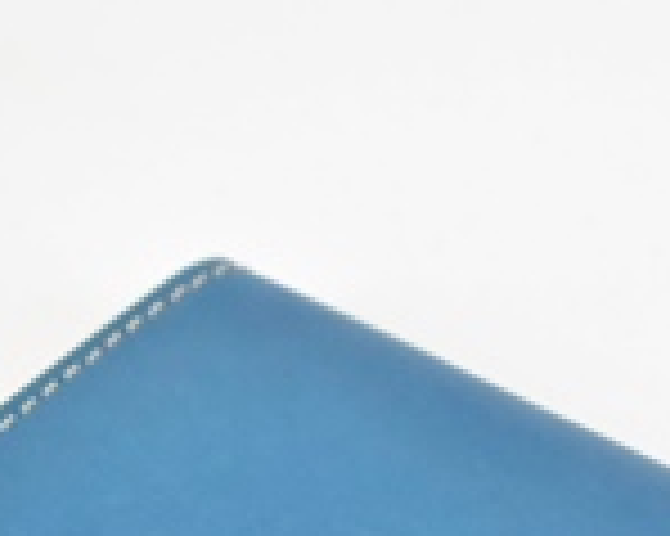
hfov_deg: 8.1
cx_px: 508
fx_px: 4716
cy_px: 678
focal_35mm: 238
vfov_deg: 6.4
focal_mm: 52
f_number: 5.6
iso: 2000
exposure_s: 1/250
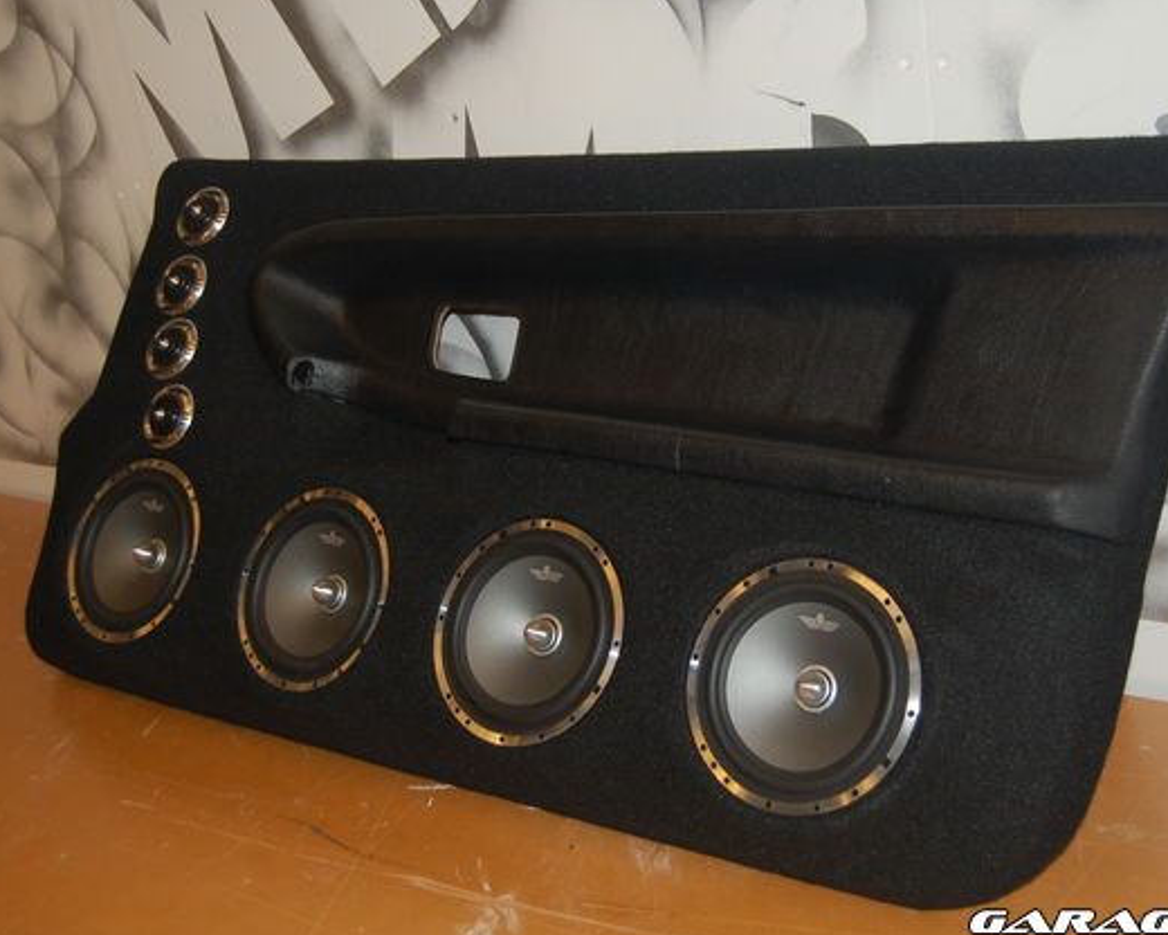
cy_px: 468
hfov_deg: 41.1
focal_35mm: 45
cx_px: 636
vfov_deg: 33.4
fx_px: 1556
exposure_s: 1/60
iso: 400
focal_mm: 26
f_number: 4.2
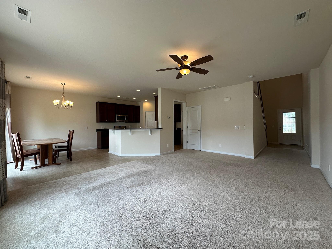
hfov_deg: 102.1
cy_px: 124
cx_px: 166
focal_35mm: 14
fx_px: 134
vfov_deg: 85.7
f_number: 2.2
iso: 100
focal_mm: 2.22
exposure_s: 1/120
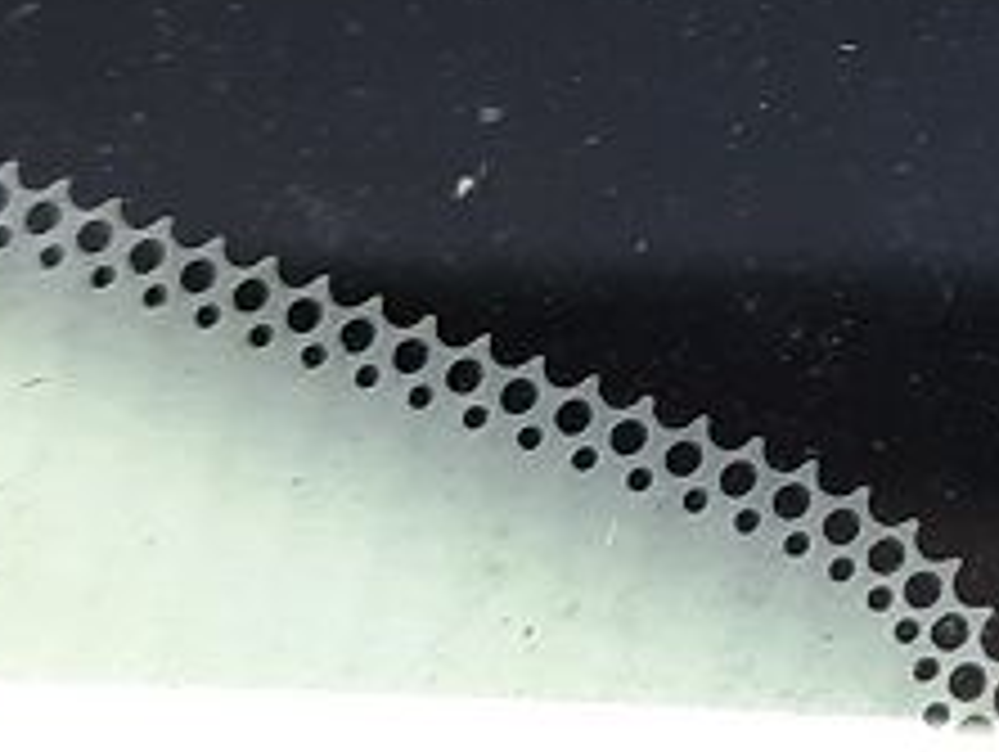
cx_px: 1840
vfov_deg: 10.7
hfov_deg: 13.1
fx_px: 3900
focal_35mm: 135
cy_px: -275
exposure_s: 1/50
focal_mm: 4.6
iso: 125
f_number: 2
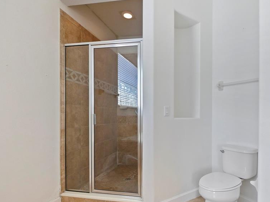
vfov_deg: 68.2
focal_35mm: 19
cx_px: 166
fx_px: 148
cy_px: 117
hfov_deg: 83.3
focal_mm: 7
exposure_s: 1/60
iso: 1000
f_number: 4
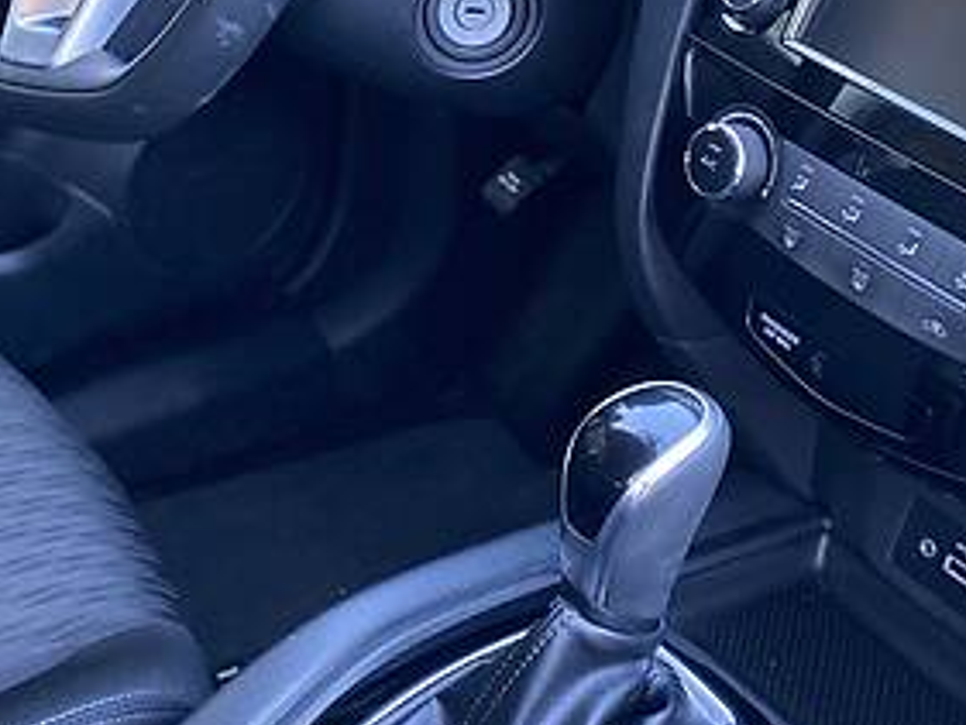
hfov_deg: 26.3
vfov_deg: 19.7
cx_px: 437
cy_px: 131
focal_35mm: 74
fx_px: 2066
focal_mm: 4.2
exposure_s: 1/60
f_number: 1.8
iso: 250
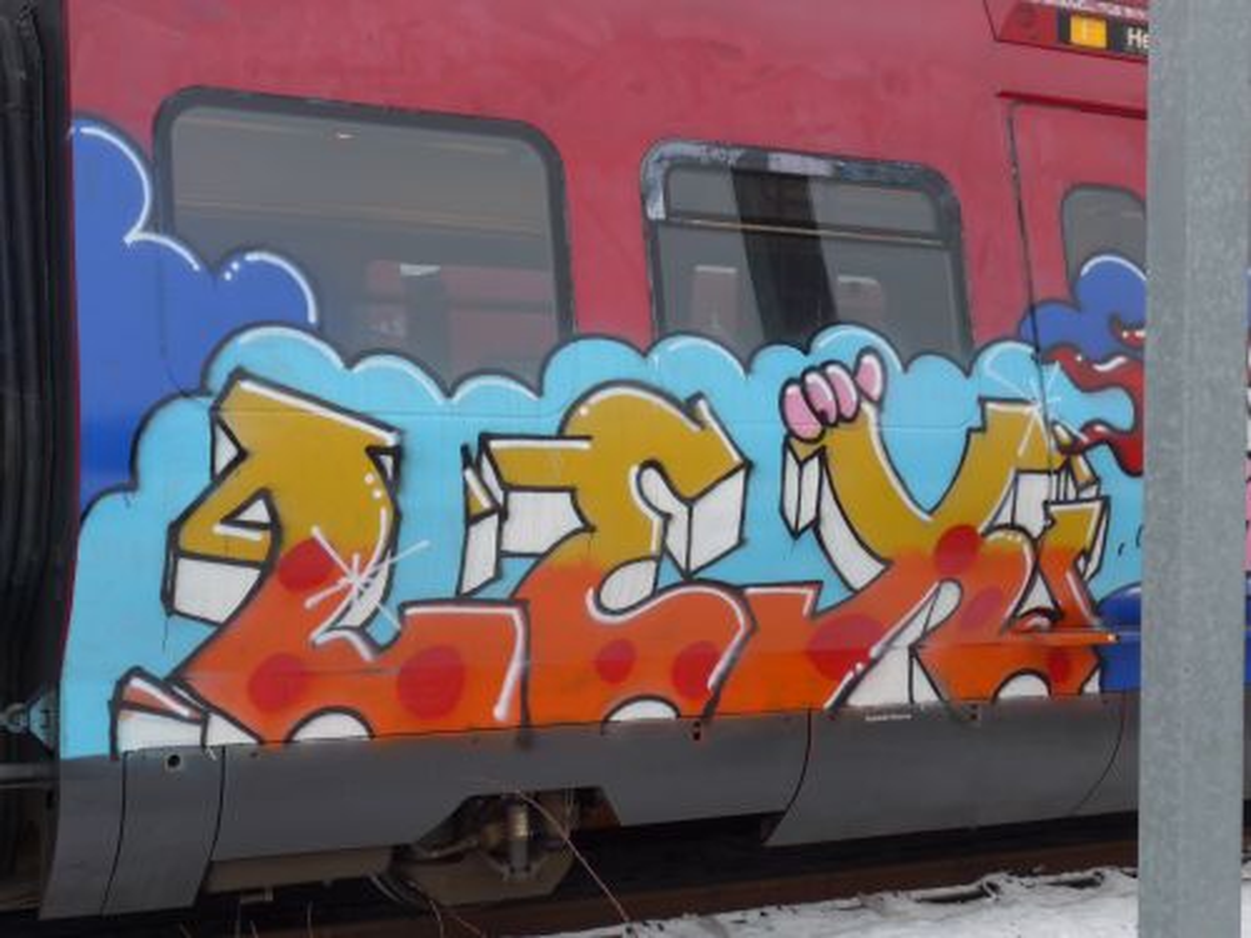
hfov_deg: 36.8
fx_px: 1879
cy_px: 469
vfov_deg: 28.0
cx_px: 626
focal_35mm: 52
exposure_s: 1/60
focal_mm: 10.7
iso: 100
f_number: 3.3
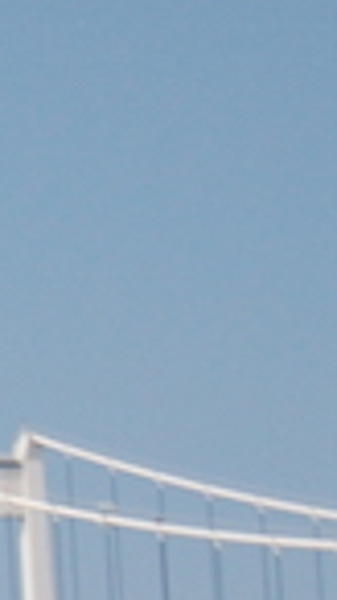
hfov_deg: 3.5
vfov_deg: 6.6
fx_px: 5217
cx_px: -916
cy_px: 473
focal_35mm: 328
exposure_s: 1/80
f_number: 5
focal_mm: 38
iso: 400
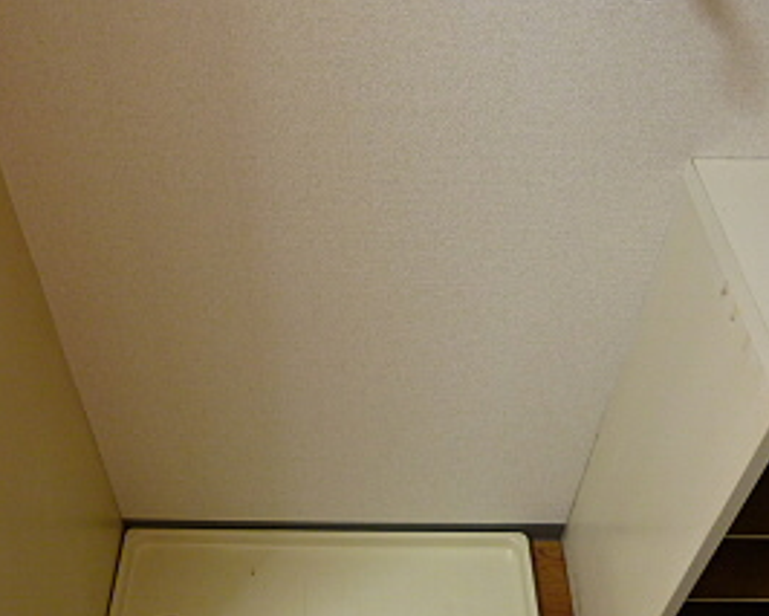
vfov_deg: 40.0
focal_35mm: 37
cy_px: 357
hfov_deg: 48.9
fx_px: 842
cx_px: 324
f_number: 2.5
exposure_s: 1/20
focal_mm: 4.3
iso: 400
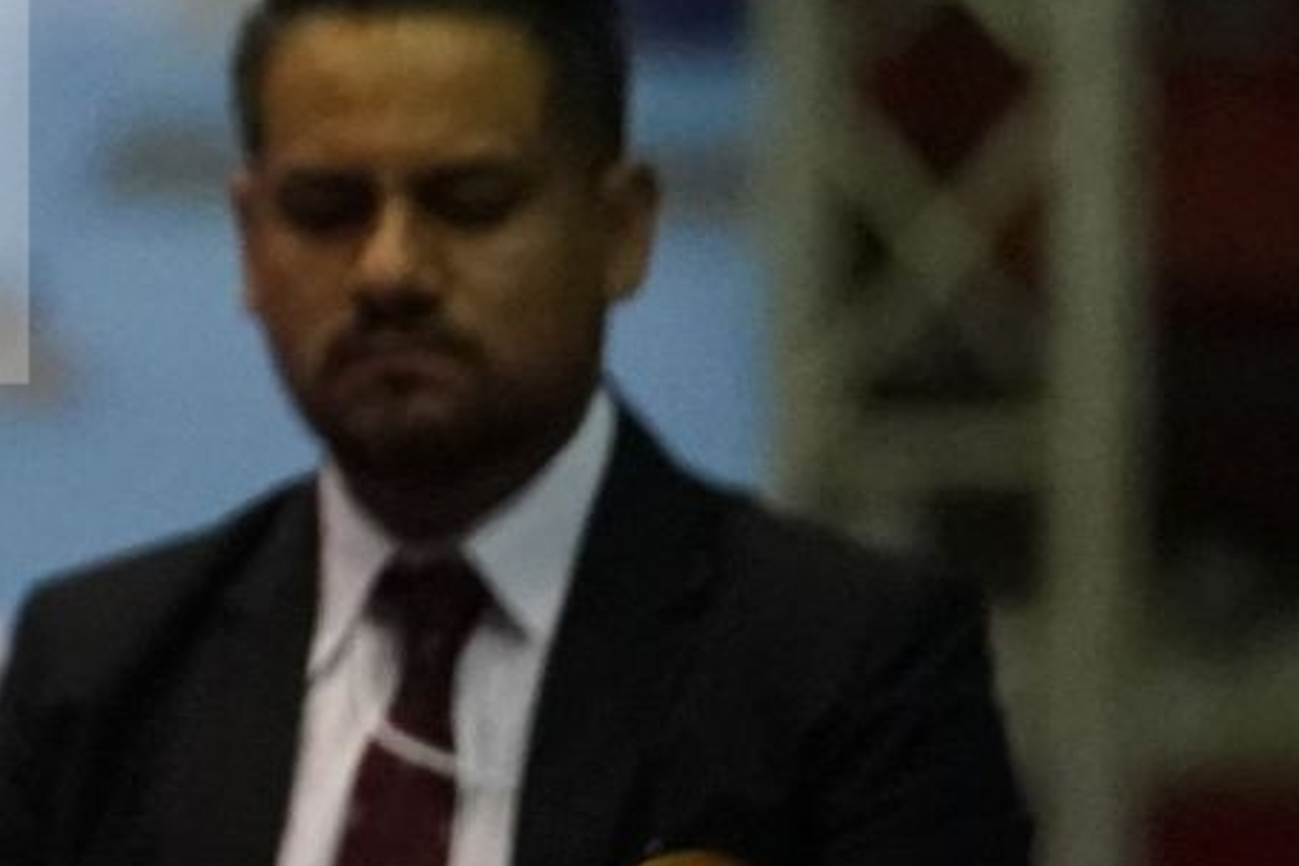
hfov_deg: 1.8
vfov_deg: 1.2
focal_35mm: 1160
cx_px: -1210
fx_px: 41853
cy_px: 123
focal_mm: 195
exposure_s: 1/800
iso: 6400
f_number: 2.8
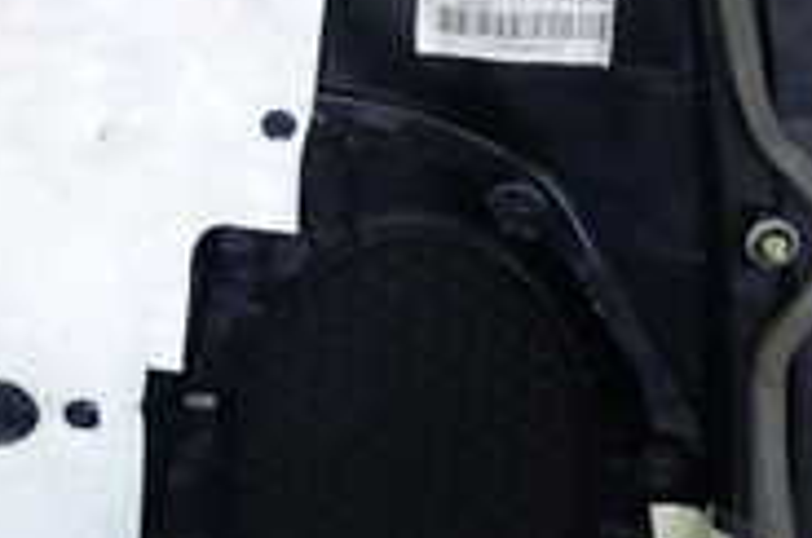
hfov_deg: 18.8
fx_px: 2297
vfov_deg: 13.3
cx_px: -194
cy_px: 75
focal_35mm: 102
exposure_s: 1/40
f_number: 2.3
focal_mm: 5.4
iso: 200
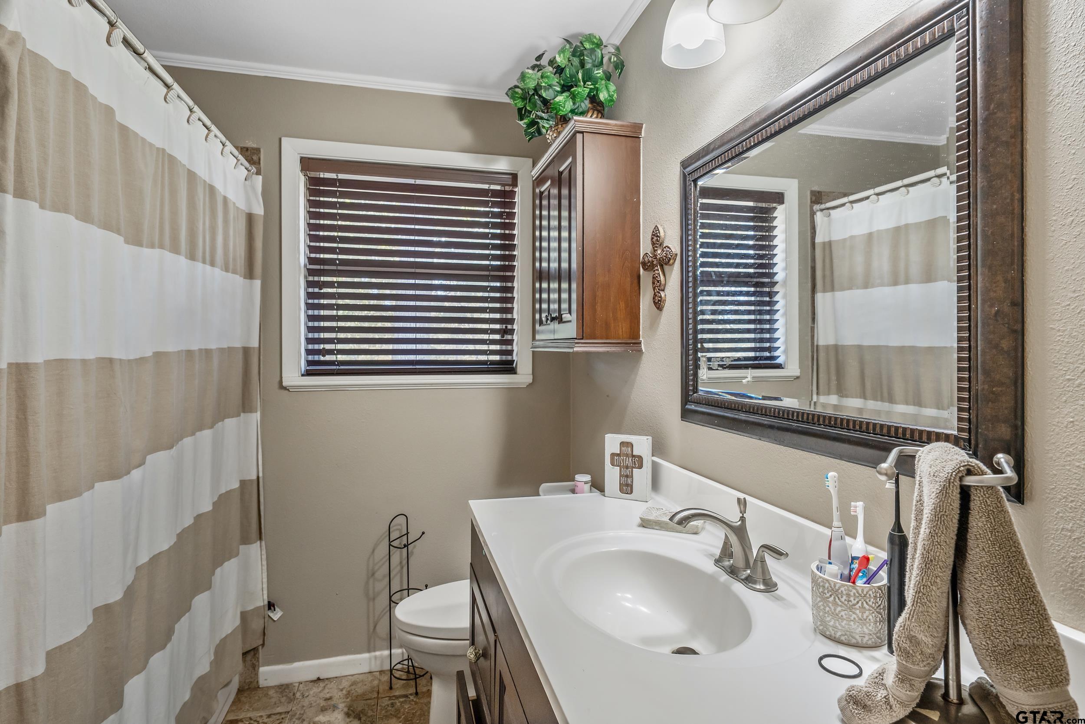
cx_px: 542
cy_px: 362
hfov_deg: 86.9
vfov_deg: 64.6
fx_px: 573
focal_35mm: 19
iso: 800
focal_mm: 19
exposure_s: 1/13
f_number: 8
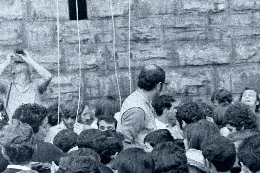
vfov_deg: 9.6
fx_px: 1032
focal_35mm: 143
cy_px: 138
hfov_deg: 14.3
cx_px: 201
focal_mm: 55
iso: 3200
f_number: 2.8
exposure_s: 1/125
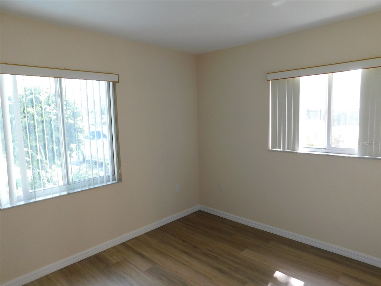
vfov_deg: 58.9
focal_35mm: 23
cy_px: 143
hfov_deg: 73.9
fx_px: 253
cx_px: 190
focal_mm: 4
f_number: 3
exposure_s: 1/40
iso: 125
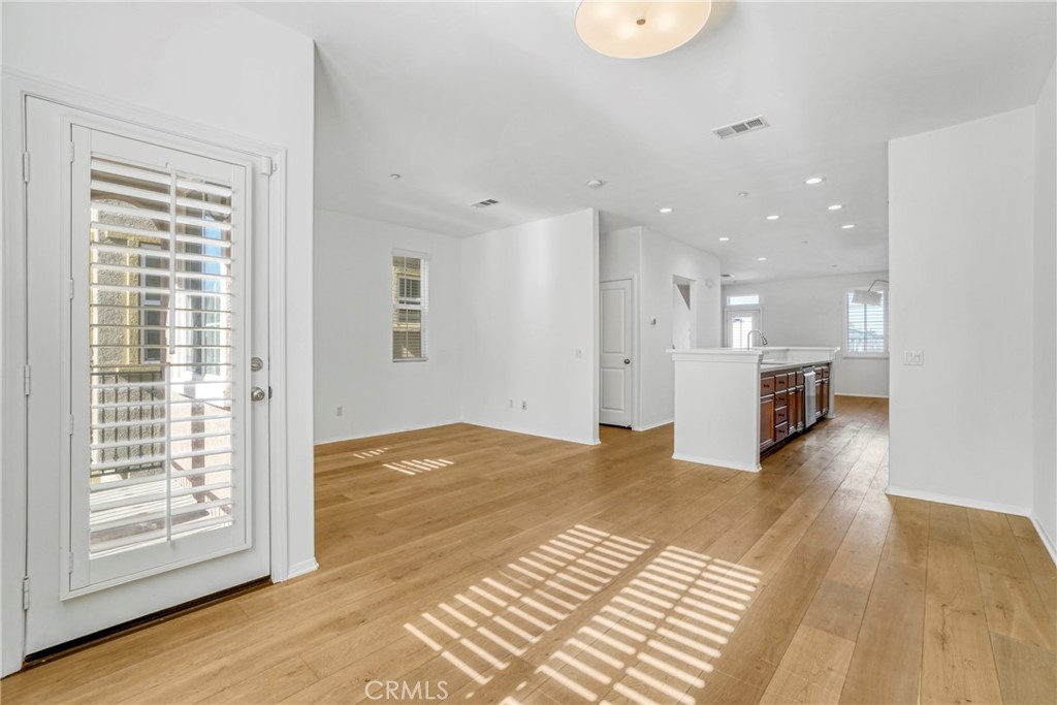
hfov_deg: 100.4
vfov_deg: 77.3
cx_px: 528
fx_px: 440
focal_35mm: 15
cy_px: 352
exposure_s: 1/20
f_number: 9
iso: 100
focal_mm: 10
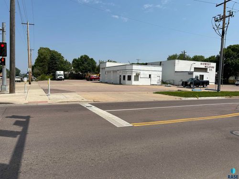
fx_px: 180
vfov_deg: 53.1
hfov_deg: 67.3
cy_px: 90
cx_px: 120
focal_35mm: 26
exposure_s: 1/6579
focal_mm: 5.7
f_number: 1.5
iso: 50
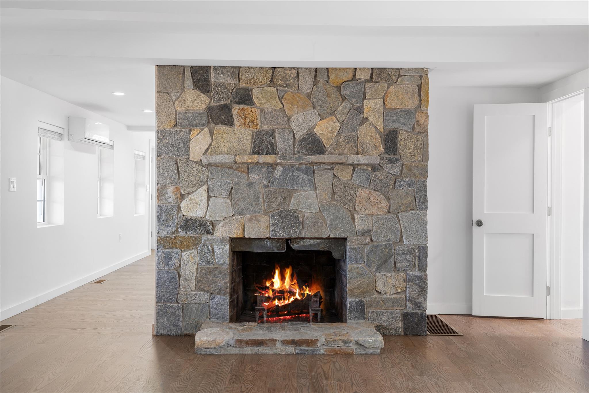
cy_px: 196
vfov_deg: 41.1
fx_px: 523
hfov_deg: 58.7
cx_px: 294
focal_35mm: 32
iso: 250
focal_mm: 32
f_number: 9
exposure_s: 1/3
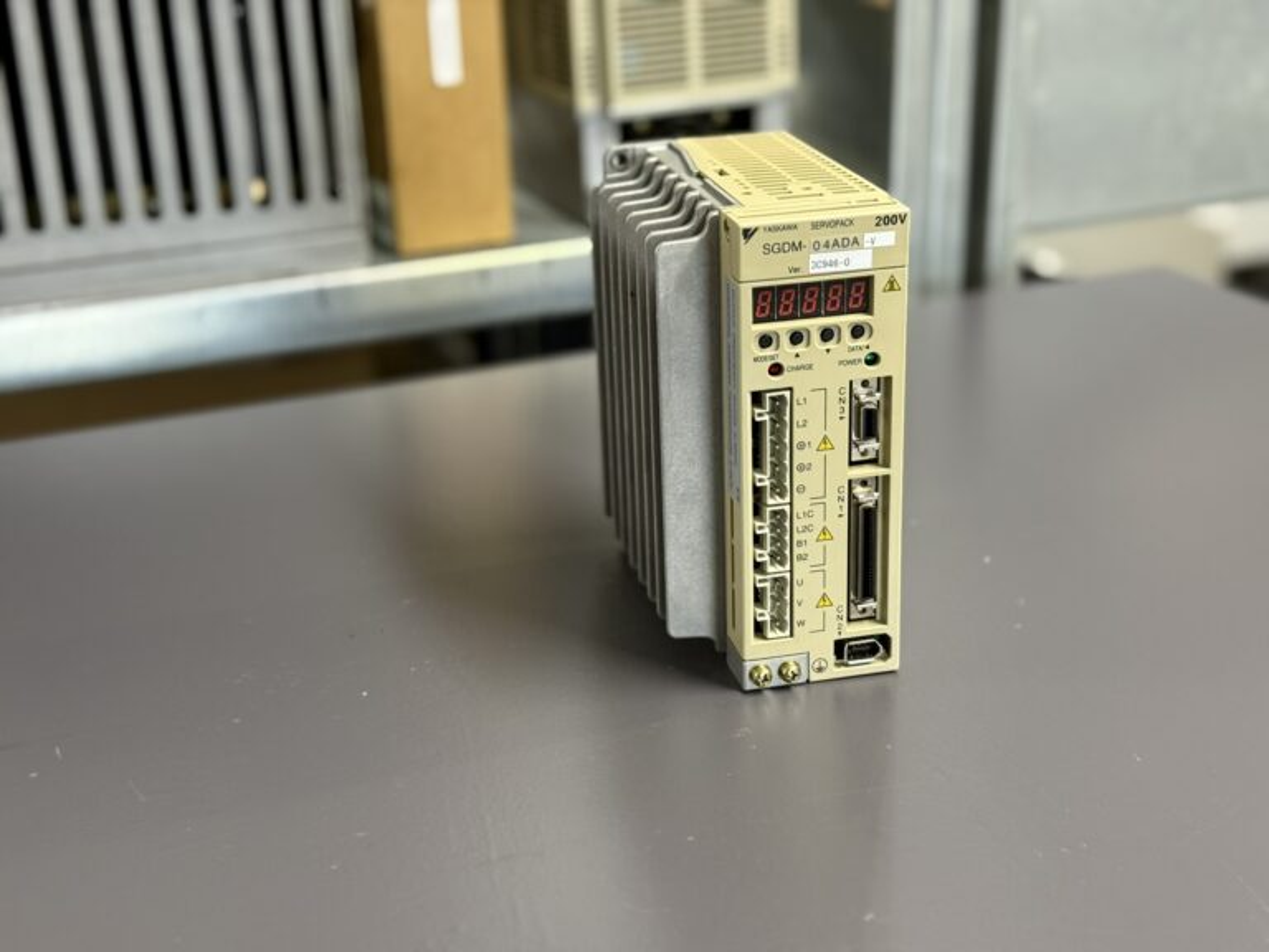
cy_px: 476
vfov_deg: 30.3
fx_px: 1760
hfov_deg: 39.7
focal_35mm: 48
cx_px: 634
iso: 250
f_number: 1.78
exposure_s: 1/33
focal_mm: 6.76
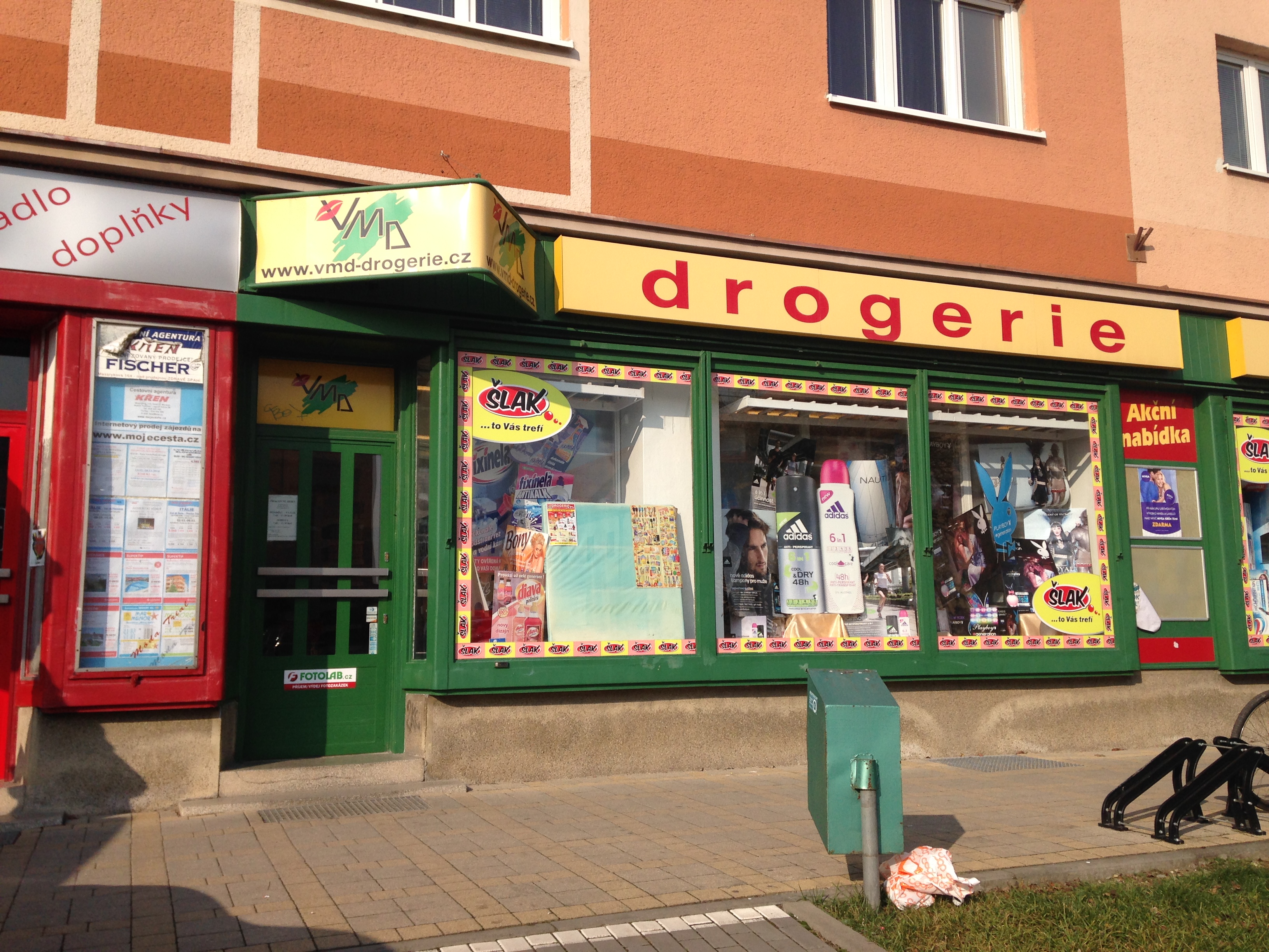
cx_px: 634
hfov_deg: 55.4
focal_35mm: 33
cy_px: 476
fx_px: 1210
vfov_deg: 42.9
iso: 50
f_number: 2.4
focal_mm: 4.12
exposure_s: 1/1938
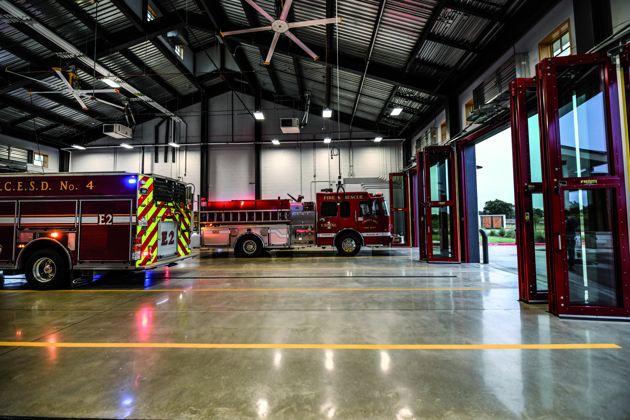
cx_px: 315
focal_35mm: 14
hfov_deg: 104.3
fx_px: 245
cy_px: 210
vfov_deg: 81.2
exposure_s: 1/400
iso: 800
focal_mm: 14
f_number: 2.8
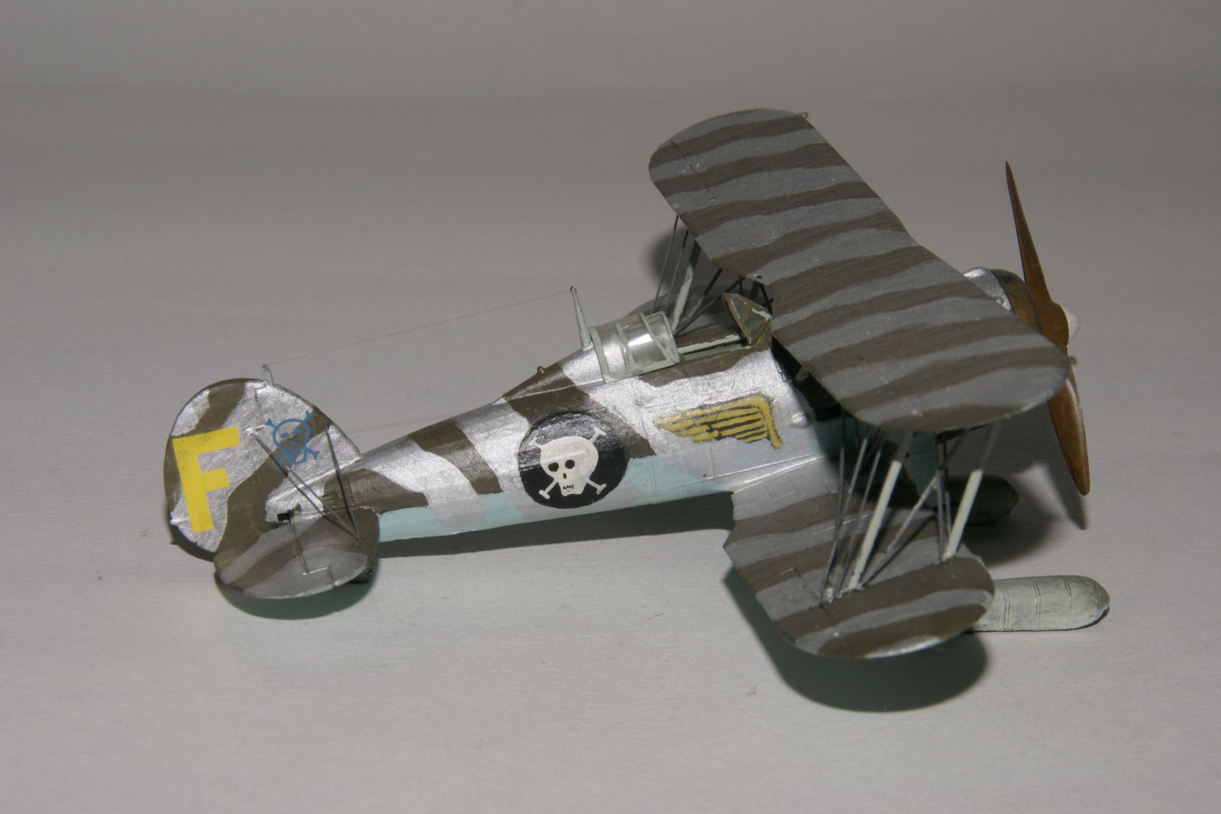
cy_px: 407
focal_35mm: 112
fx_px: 3815
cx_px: 610
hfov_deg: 18.2
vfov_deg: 12.2
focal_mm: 75
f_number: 22
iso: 400
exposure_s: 1/125
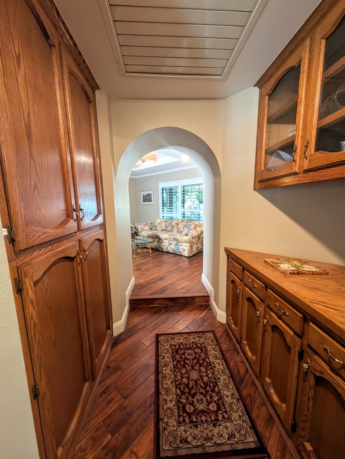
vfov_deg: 110.4
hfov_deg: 94.7
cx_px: 172
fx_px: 159
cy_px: 230
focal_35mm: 12
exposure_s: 1/40
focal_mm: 2.02
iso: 214
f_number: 1.7
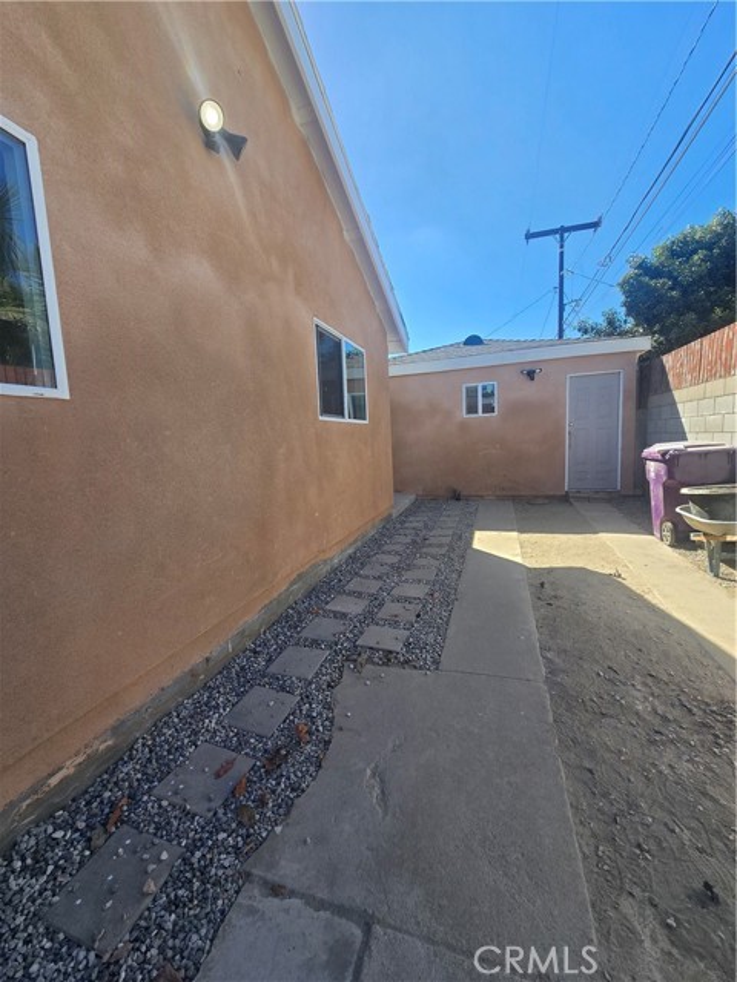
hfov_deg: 89.9
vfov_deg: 106.2
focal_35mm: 13
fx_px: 369
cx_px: 368
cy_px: 491
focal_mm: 2.2
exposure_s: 1/1087
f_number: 2.2
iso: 50
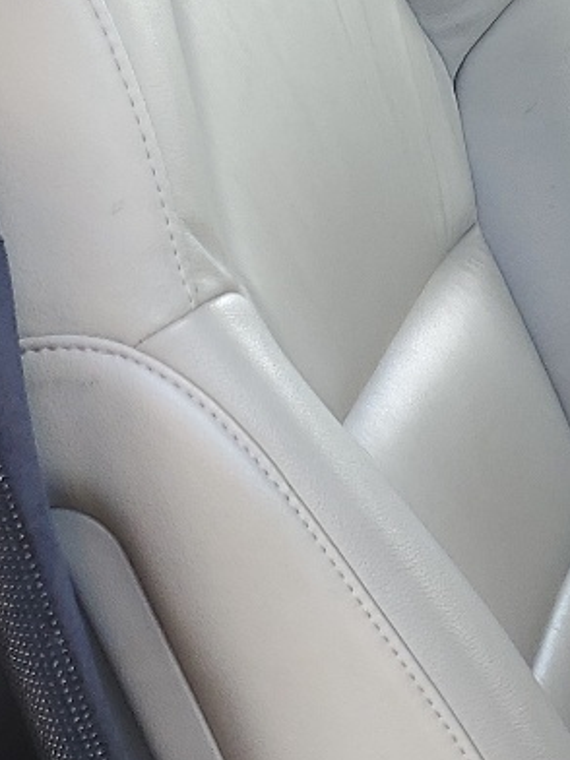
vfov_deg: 18.4
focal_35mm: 106
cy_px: 580
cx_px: 1041
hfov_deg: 12.7
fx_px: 2327
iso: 50
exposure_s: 1/200
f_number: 1.5
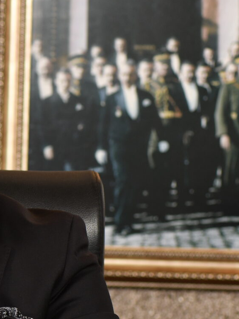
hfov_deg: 4.3
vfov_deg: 5.8
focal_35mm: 344
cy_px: 212
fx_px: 3164
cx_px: 106
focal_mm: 105
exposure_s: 1/200
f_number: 7.1
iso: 200
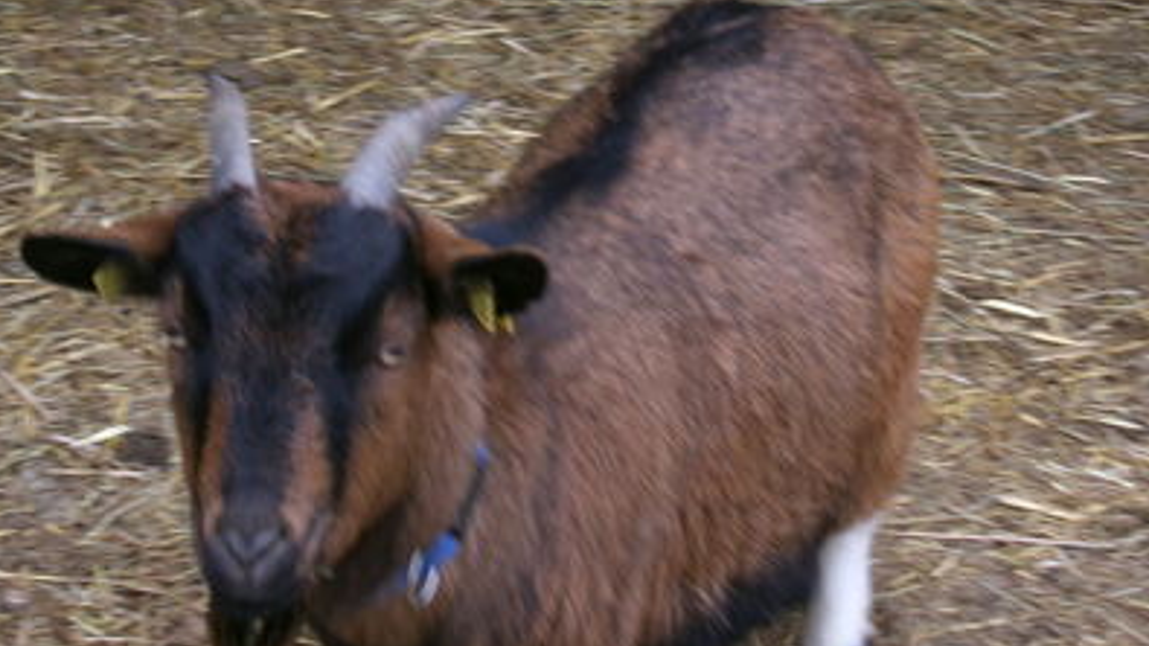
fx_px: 3259
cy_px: 279
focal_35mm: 107
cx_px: 570
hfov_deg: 20.0
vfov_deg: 11.3
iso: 100
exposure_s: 1/45
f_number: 5.2
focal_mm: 17.5
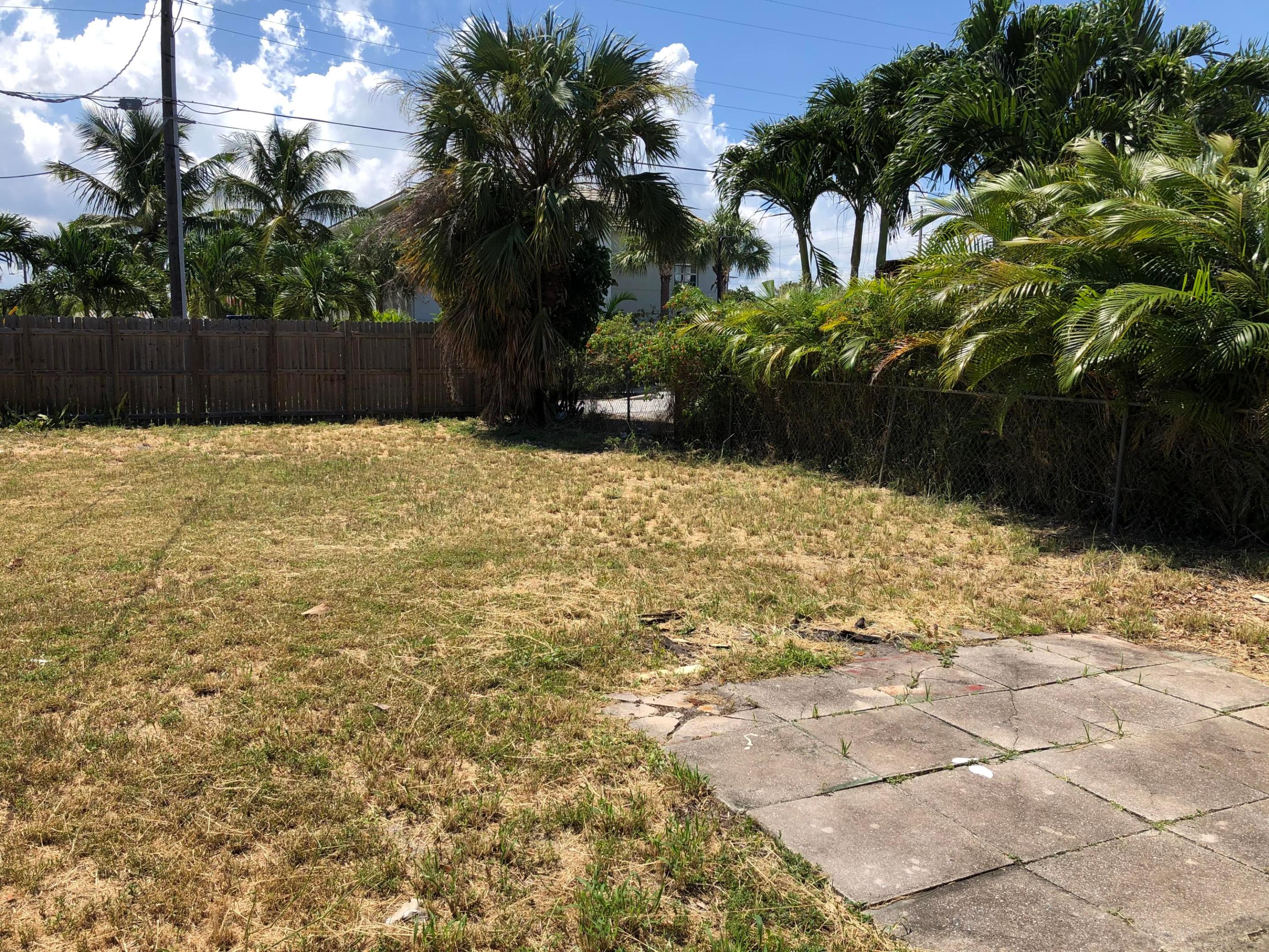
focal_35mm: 28
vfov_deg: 49.7
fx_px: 1026
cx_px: 634
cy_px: 476
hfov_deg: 63.4
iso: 20
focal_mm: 3.99
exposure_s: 1/1799
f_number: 1.8
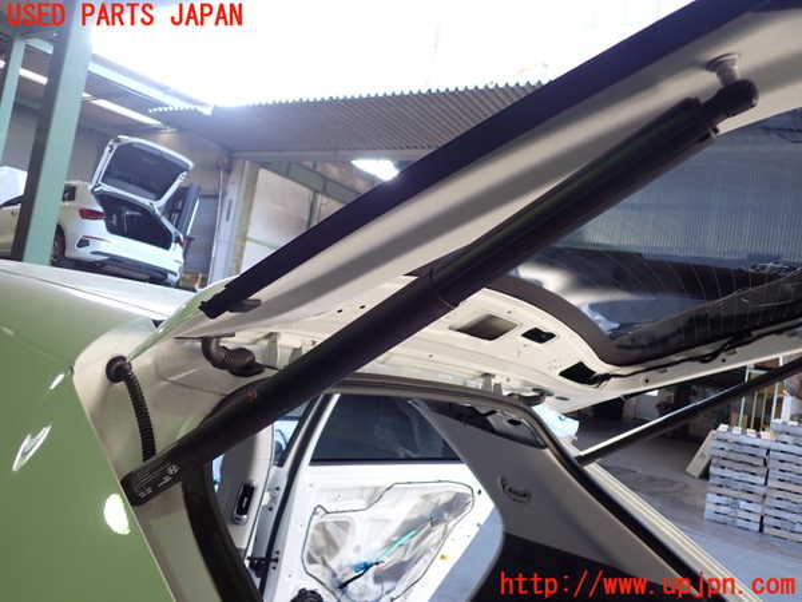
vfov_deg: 46.8
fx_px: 695
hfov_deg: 60.0
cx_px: 401
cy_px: 301
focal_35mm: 30
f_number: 2.3
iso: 200
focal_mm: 5.4
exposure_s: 1/80
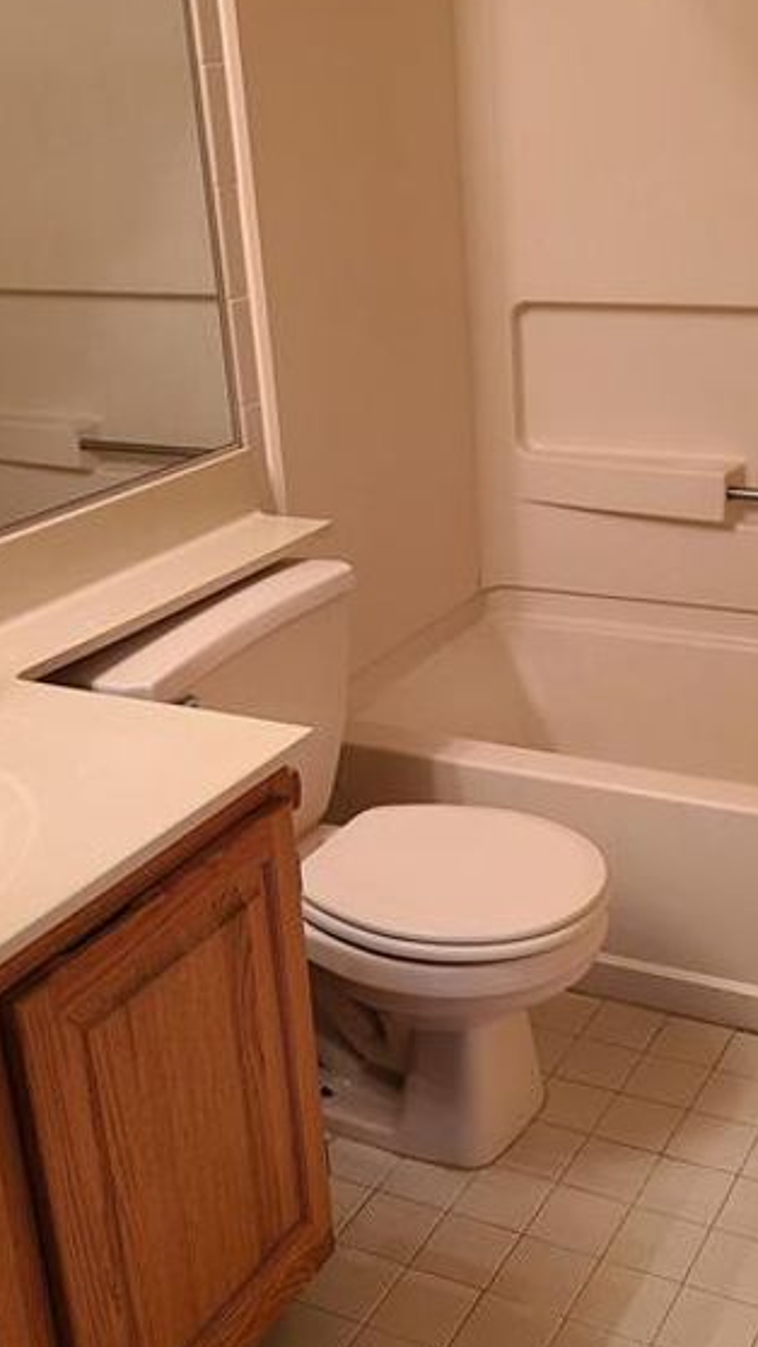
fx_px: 1572
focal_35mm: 44
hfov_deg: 27.0
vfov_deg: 46.2
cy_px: 783
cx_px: 505
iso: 200
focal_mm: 5.4
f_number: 1.8
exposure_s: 1/59
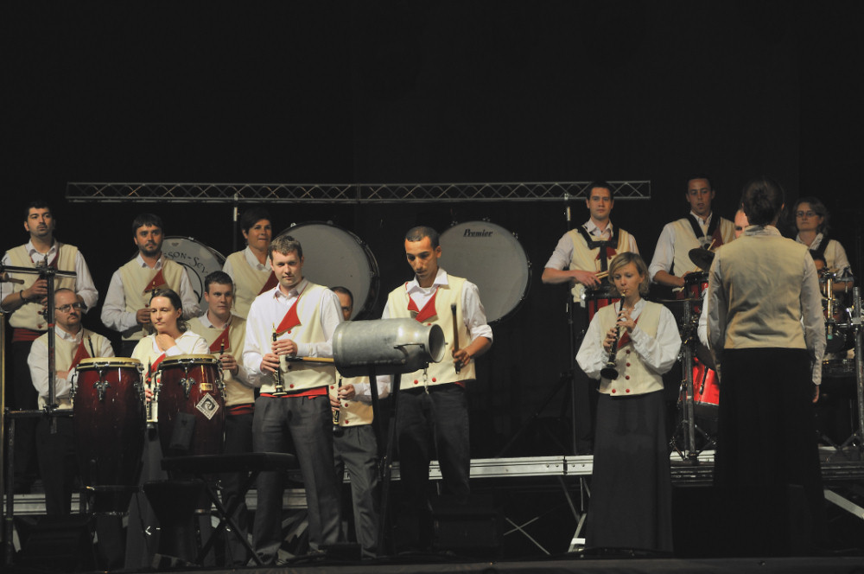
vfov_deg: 10.7
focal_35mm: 128
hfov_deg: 16.1
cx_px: 432
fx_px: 3056
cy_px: 287
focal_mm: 85
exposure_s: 1/50
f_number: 5.6
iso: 640
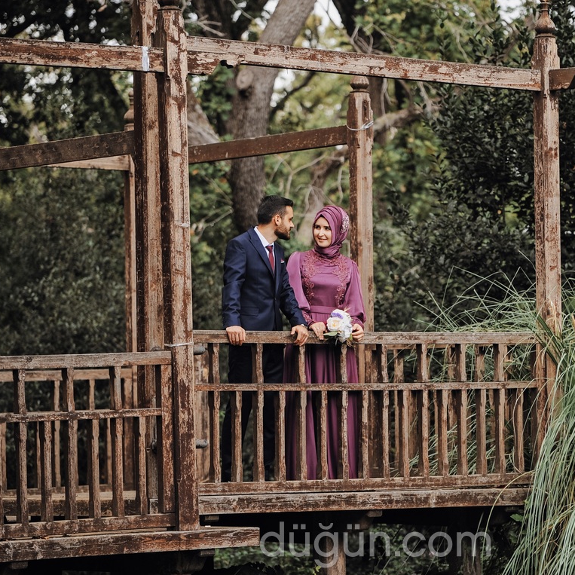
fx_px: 2800
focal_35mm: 149
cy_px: 289
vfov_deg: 11.7
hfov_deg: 11.7
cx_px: 375
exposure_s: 1/125
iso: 200
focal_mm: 116
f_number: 2.8
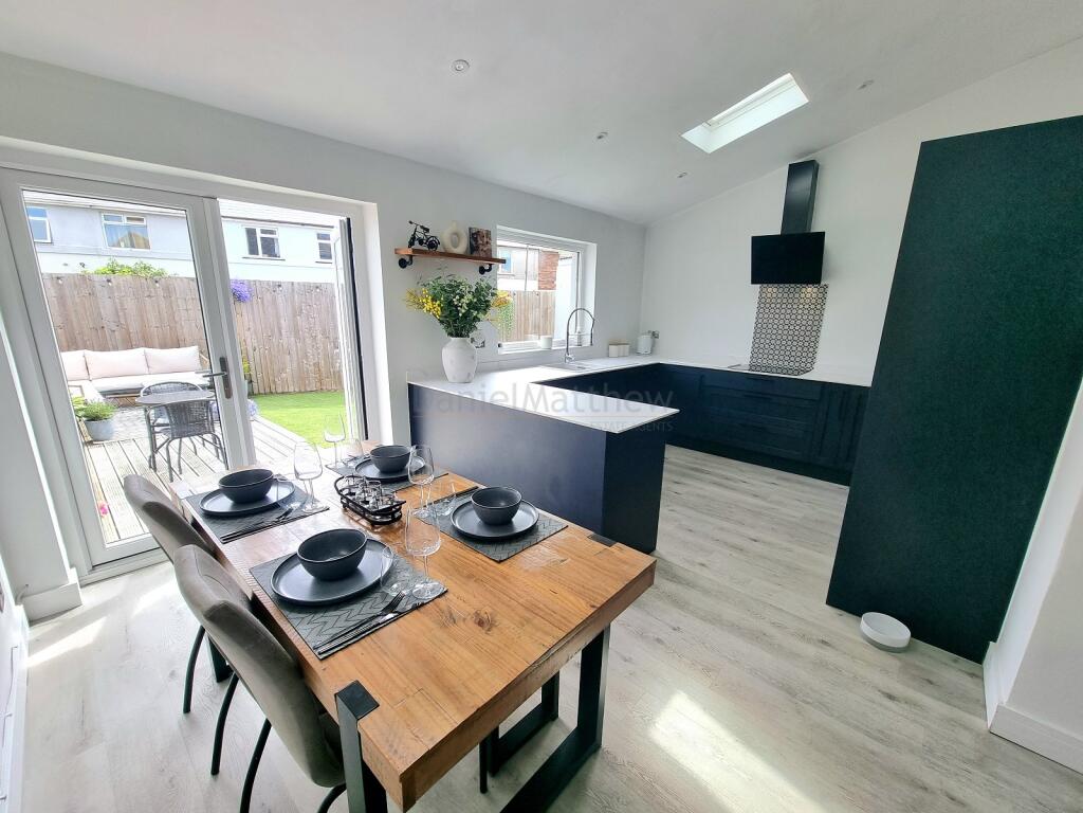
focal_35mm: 13
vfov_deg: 89.9
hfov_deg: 106.2
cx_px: 542
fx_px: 407
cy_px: 406
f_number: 2.2
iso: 50
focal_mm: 2.2
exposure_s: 1/323
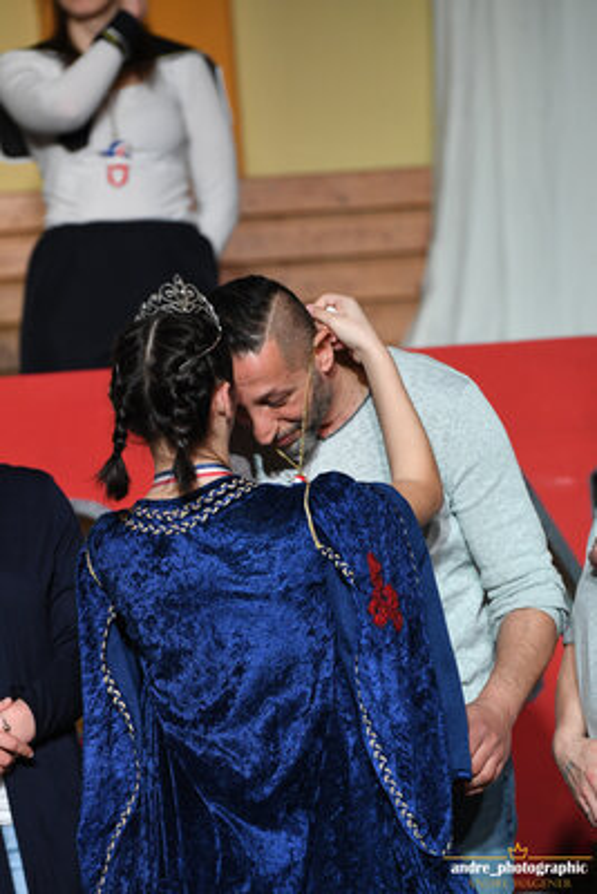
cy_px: 447
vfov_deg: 11.2
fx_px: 4548
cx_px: 298
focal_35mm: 183
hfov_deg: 7.5
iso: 1600
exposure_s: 1/500
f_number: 2.8
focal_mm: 122
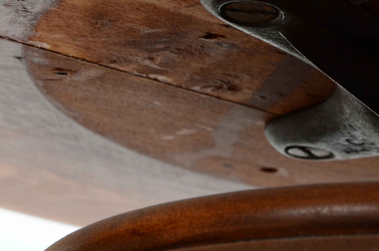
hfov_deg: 9.9
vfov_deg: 6.6
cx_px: 270
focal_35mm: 207
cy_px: 21
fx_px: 2175
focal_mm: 70
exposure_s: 1/160
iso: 200
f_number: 14
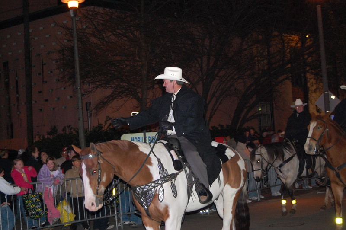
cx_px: 173
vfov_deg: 20.1
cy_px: 115
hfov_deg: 29.9
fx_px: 648
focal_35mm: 68
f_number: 5.3
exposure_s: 1/60
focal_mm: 45
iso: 1600
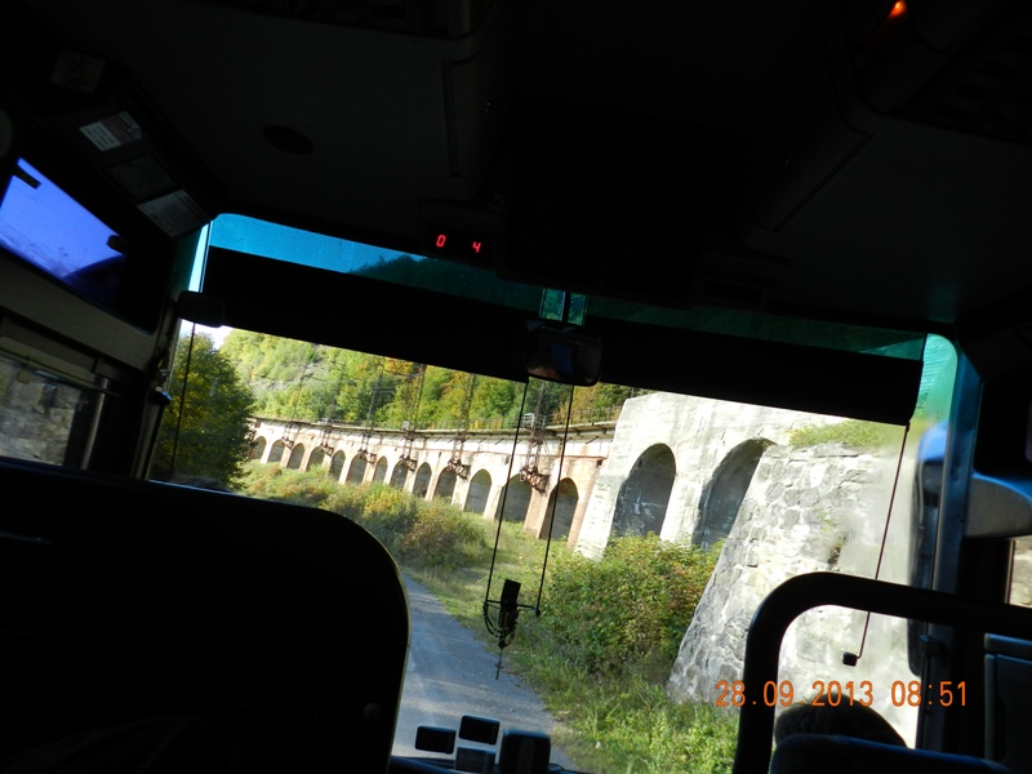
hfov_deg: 73.9
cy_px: 387
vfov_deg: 58.9
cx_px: 516
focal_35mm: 23
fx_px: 686
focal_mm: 4
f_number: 3.4
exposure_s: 1/200
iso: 160
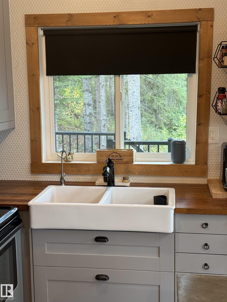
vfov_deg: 39.7
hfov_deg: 30.3
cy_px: 151
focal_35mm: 48
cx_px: 114
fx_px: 420
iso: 100
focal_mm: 6.76
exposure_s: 1/60
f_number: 1.78
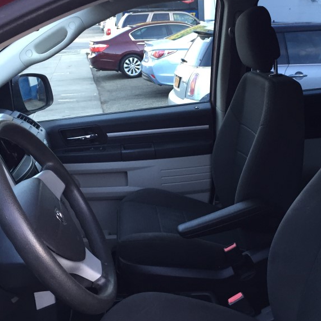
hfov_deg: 36.7
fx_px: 483
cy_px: 157
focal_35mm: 46
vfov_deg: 36.8
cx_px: 188
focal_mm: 4.15
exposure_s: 1/30
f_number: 2.2
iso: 40
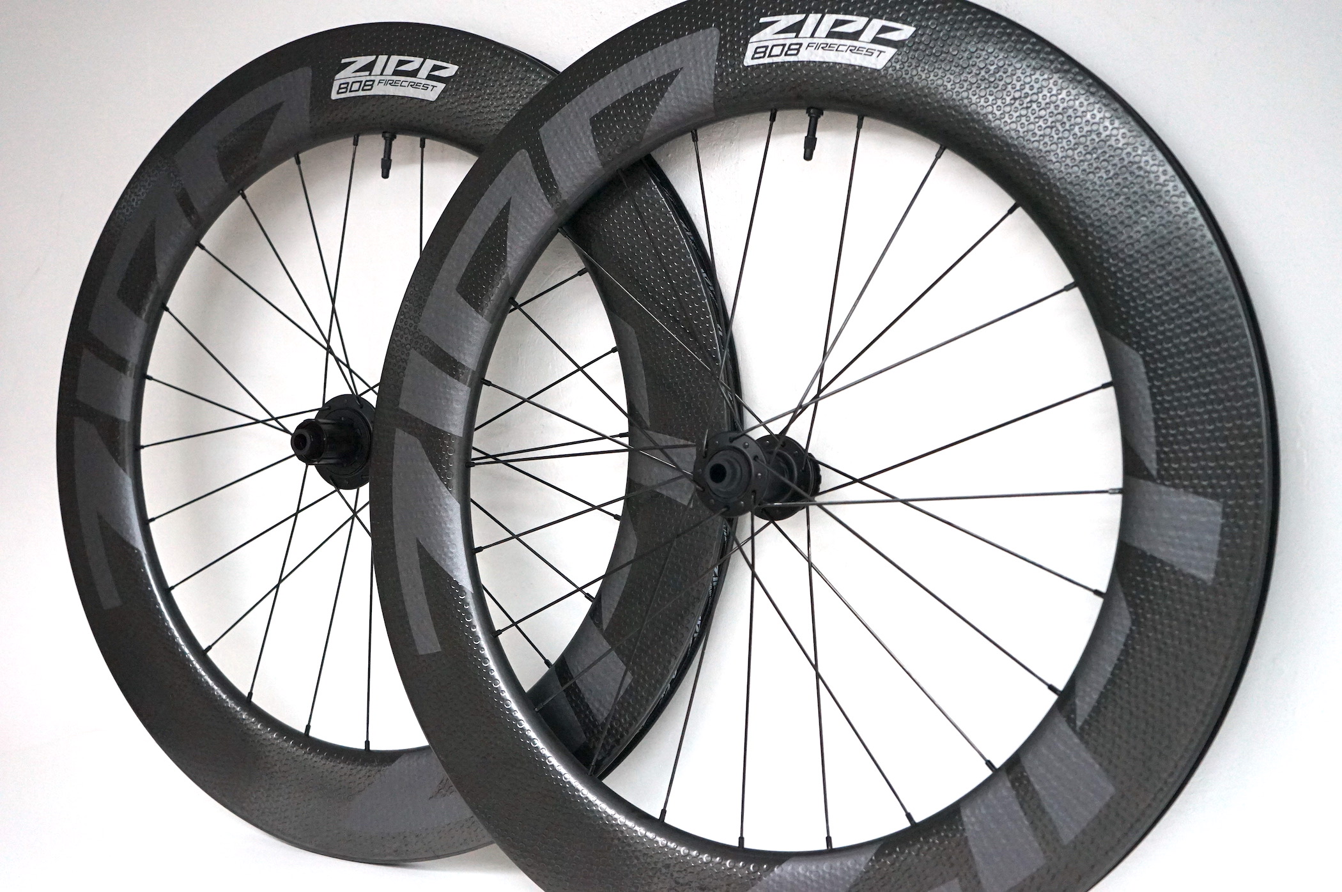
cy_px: 446
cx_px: 671
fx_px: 1601
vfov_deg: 31.1
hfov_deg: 45.5
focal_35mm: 43
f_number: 4.5
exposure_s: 1/160
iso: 3200
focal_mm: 43
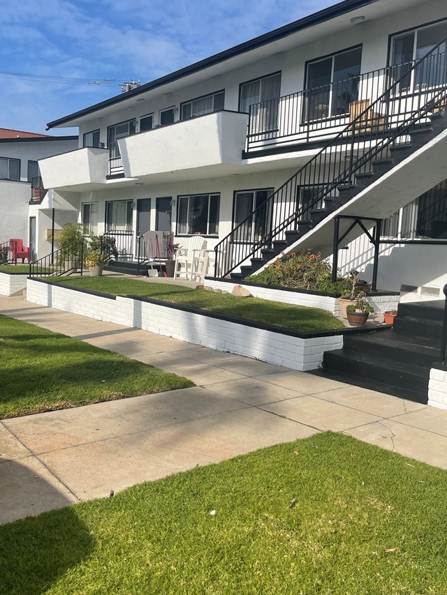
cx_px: 182
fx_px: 516
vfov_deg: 59.9
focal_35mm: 30
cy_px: 284
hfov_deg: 46.6
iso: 32
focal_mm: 5.1
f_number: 1.6
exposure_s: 1/6993
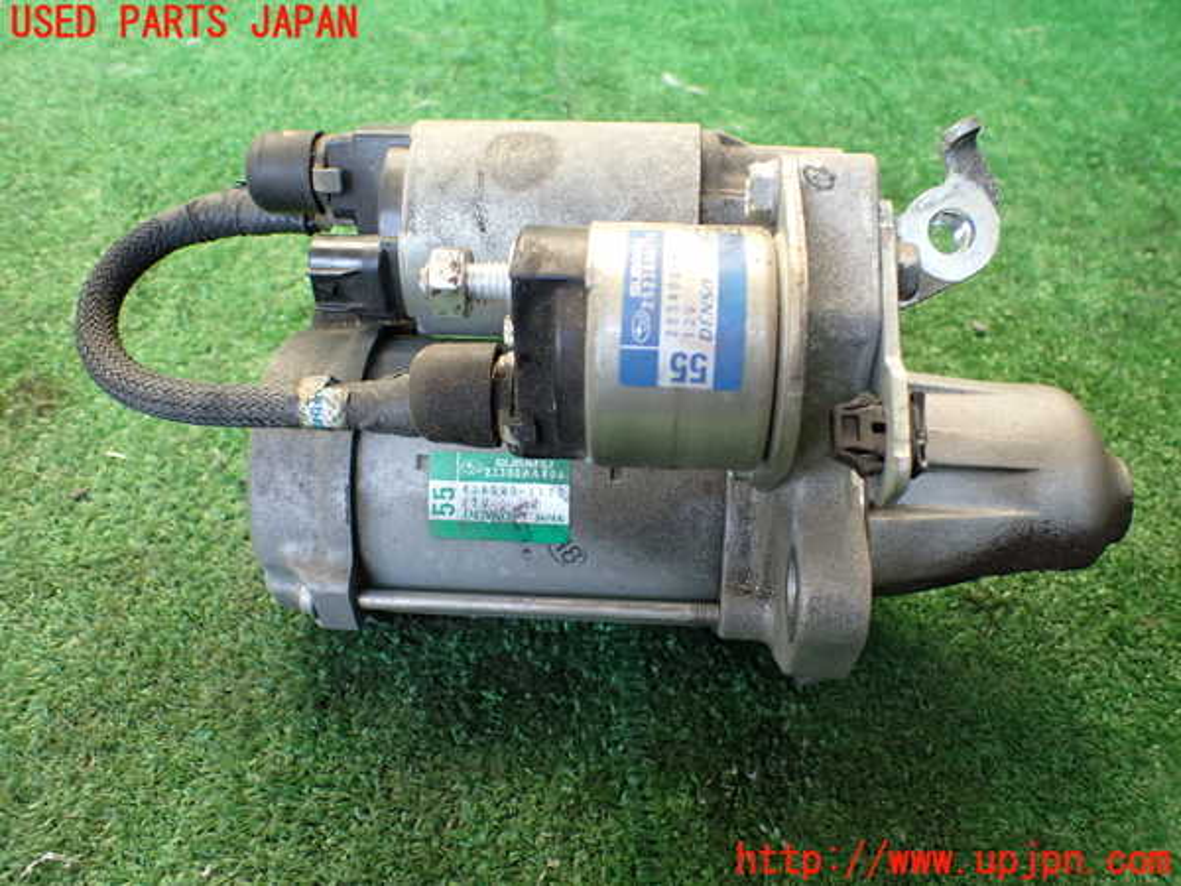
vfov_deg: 46.8
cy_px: 443
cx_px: 590
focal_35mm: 30
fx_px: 1024
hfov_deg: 60.0
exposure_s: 1/125
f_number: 2.3
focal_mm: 5.4
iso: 200
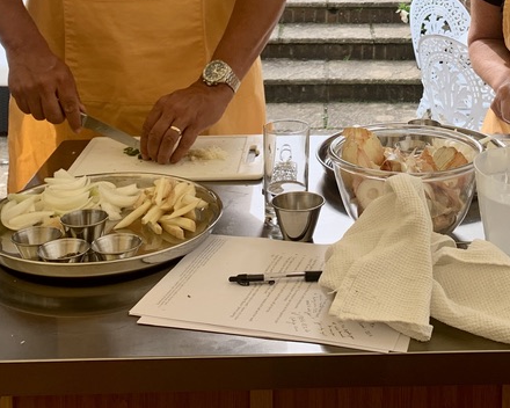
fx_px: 891
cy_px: -27
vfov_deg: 24.3
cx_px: 325
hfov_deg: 31.8
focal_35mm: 59
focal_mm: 4.25
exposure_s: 1/382
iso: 25
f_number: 1.8
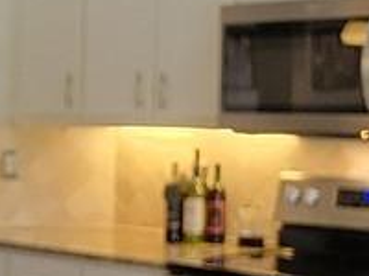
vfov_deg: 14.2
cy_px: 197
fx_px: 1109
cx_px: 133
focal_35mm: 104
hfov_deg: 18.9
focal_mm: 2.2
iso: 320
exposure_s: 1/60
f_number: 2.2
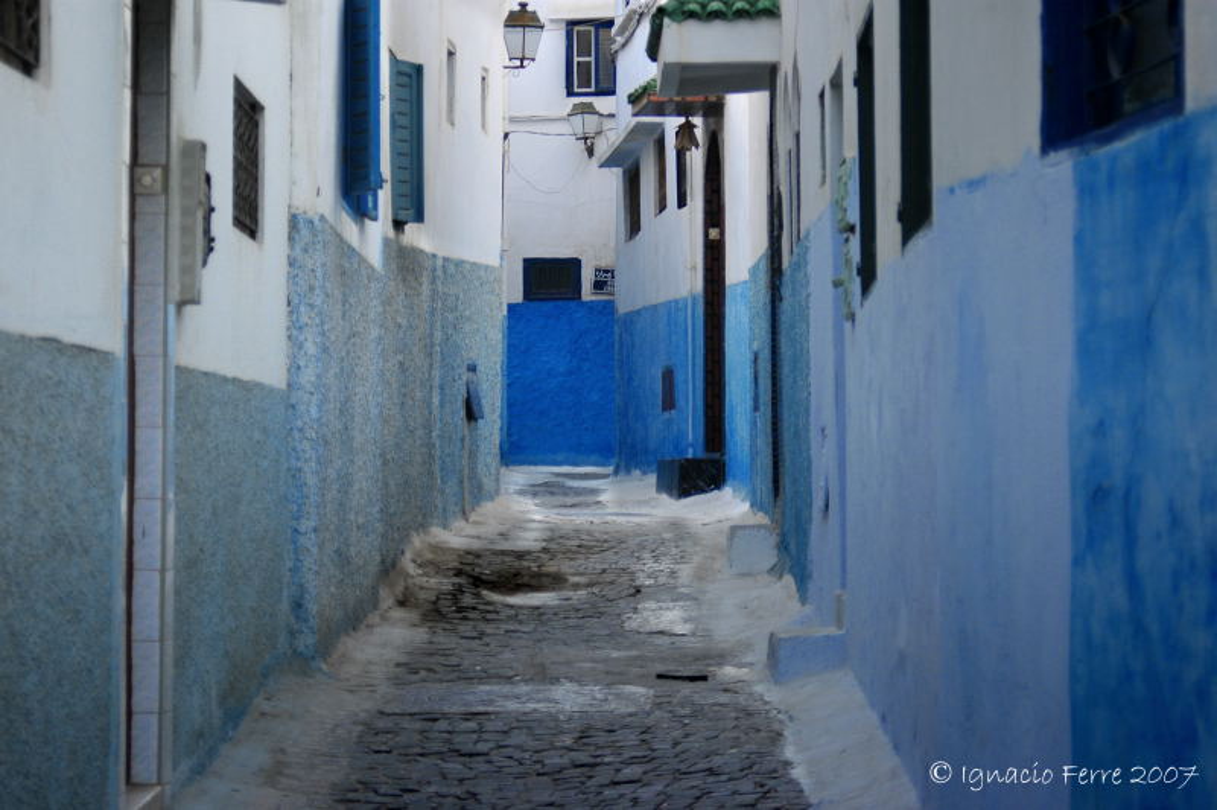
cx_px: 608
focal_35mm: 120
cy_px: 405
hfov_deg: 17.1
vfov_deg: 11.4
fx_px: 4053
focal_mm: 80
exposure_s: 1/125
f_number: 5.6
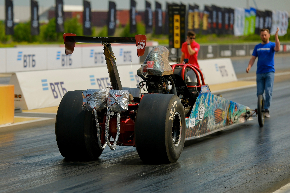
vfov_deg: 12.1
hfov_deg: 18.1
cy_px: 96
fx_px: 910
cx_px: 145
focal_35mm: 113
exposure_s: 1/15000
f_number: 1.8
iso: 160
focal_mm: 75
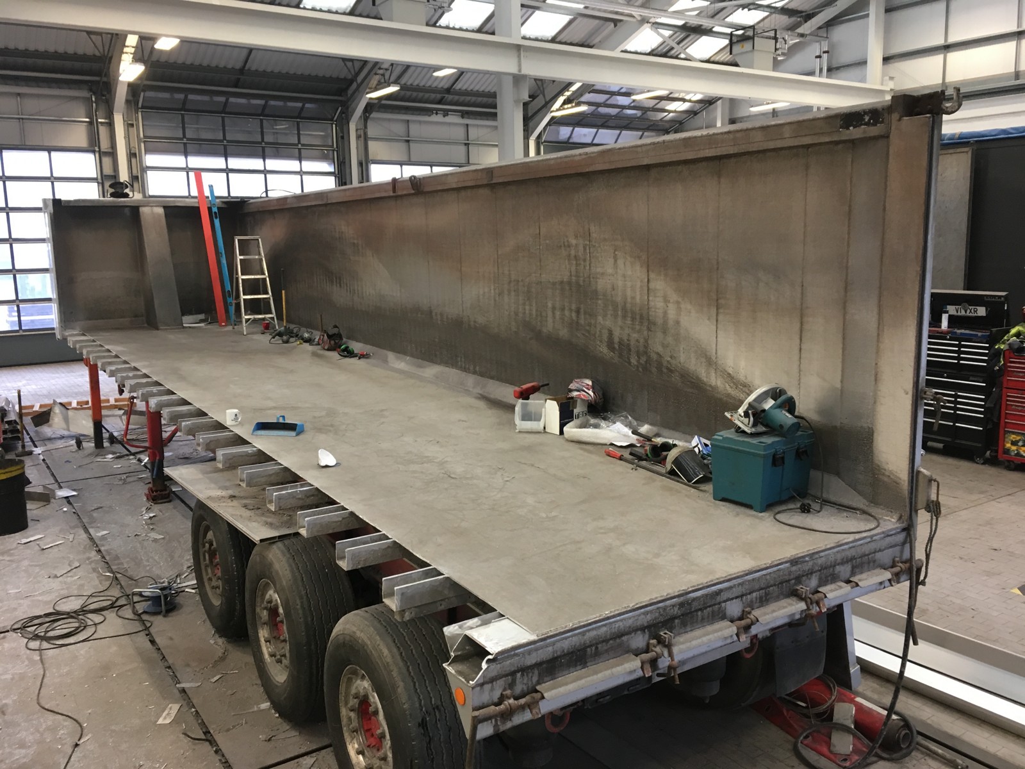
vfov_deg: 48.2
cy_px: 384
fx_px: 859
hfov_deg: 61.7
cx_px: 512
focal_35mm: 29
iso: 125
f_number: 2.2
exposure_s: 1/33
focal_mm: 4.15
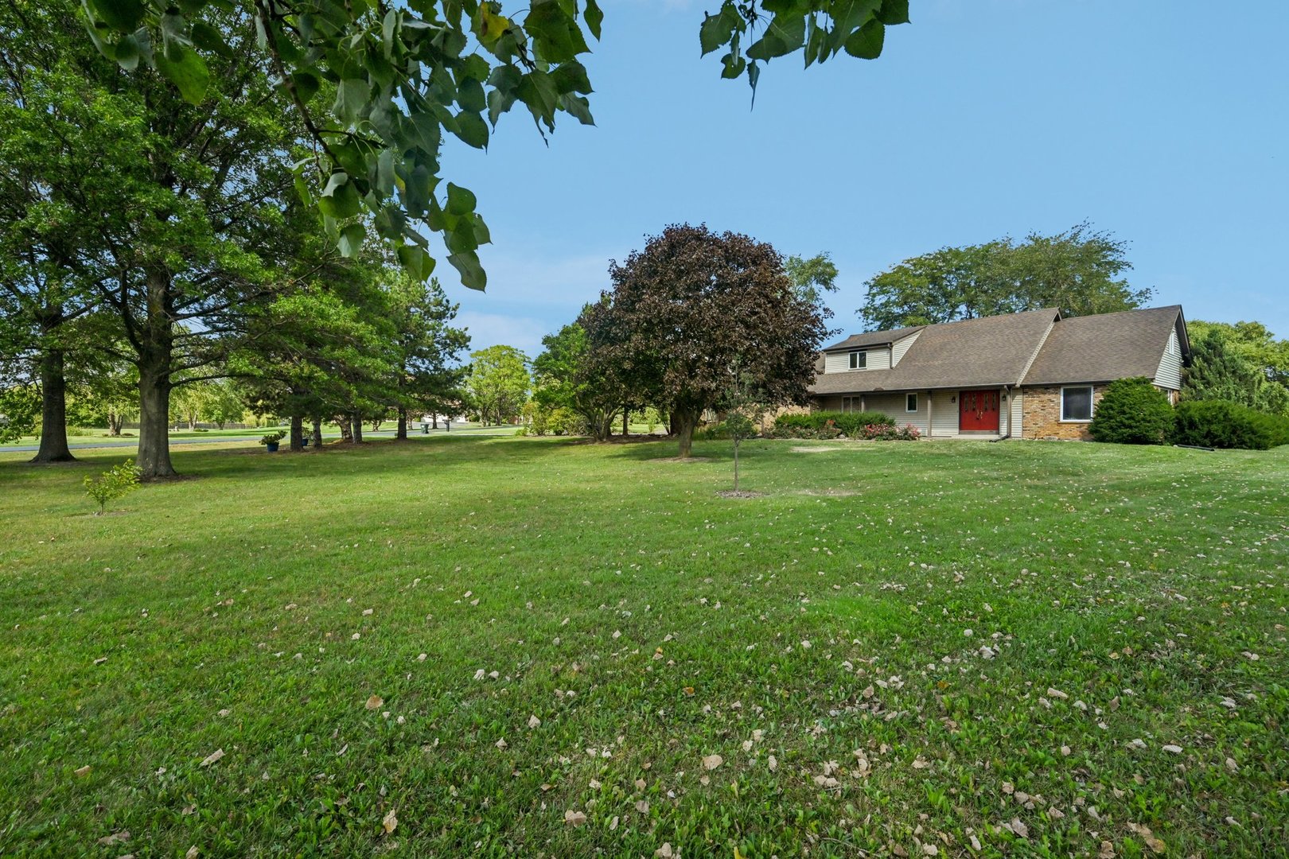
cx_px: 644
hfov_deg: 96.7
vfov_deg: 73.7
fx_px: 573
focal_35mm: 16
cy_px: 430
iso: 800
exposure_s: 1/2500
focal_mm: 16
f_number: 8
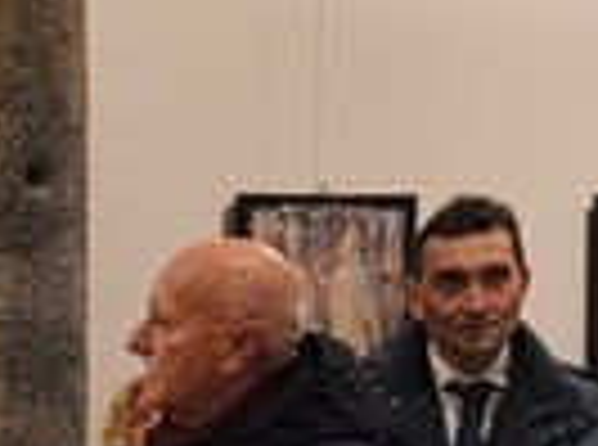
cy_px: 752
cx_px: -256
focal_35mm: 169
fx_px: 2912
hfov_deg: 11.3
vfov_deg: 8.5
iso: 500
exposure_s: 1/50
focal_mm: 6.18
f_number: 1.65
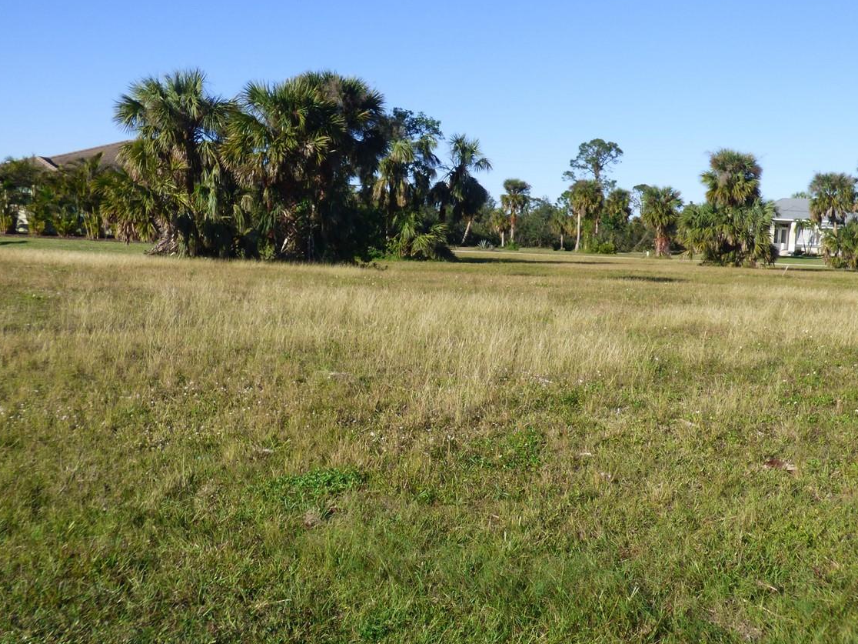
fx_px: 1066
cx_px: 487
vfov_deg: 33.5
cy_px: 379
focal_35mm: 43
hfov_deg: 43.8
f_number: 3.3
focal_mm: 5.29
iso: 100
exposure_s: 1/1000
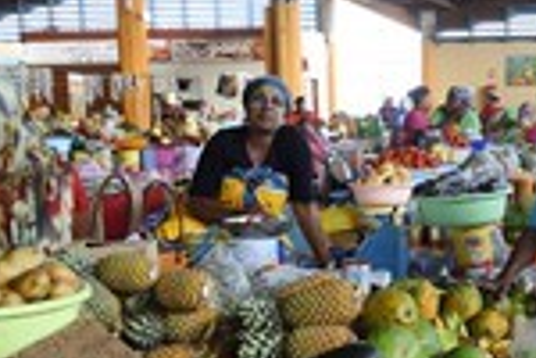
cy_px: 286
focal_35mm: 73
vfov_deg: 18.5
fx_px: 1087
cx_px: 472
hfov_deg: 26.8
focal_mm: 26
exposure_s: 1/60
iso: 800
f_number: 7.1
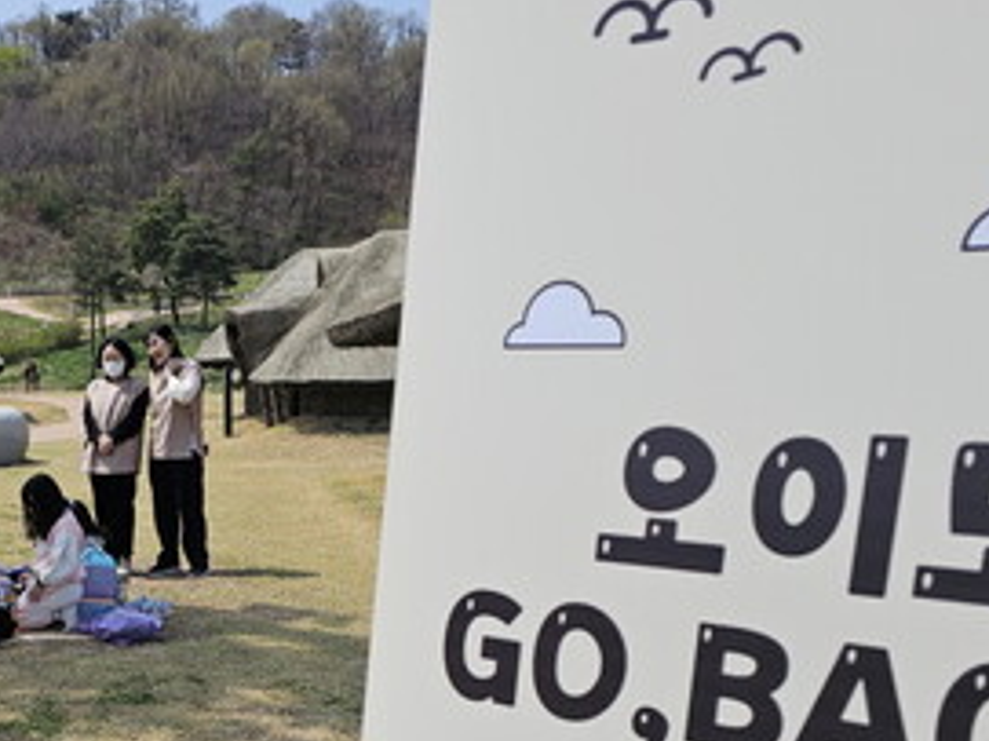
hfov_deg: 35.7
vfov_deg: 27.5
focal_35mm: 51
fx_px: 1456
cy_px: 664
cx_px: 139
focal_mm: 6.3
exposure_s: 1/1645
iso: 12
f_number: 1.7
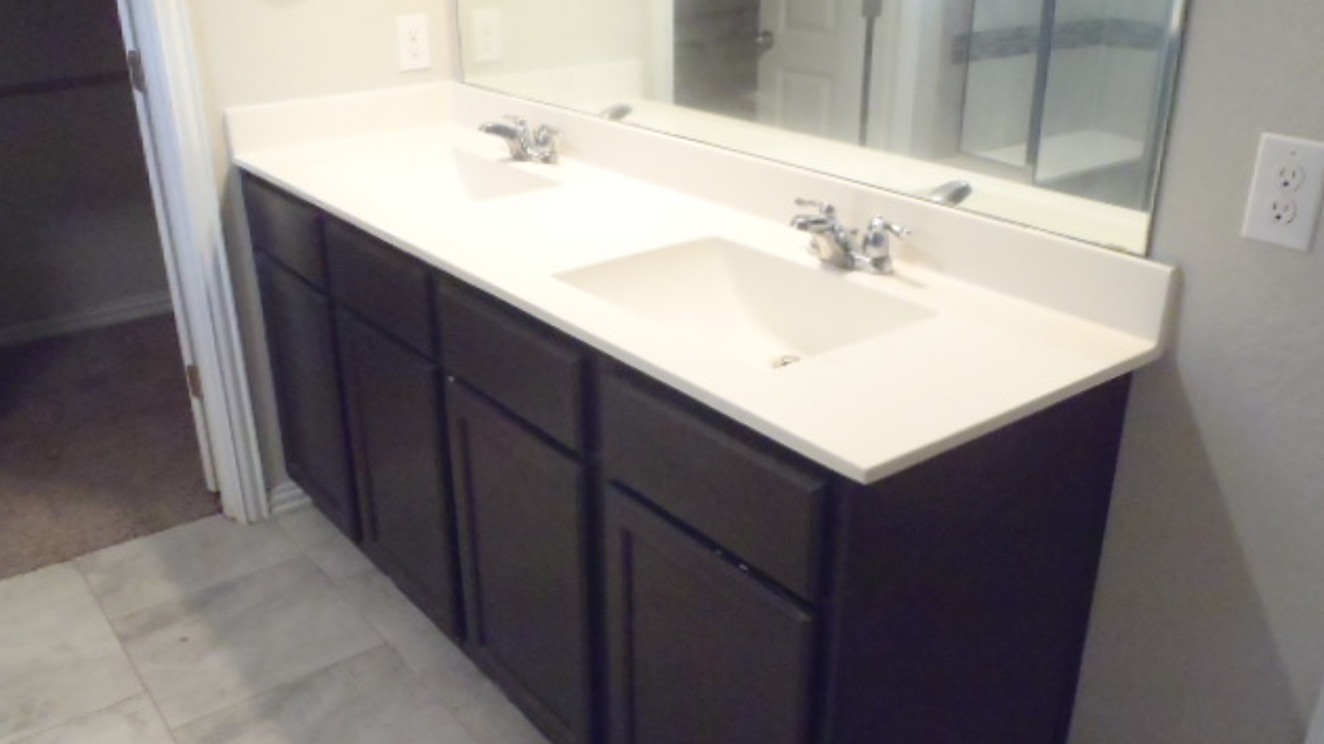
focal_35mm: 31
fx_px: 1088
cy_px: 393
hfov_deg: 62.6
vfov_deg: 37.7
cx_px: 666
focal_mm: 5
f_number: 3.9
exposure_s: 1/25
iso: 800
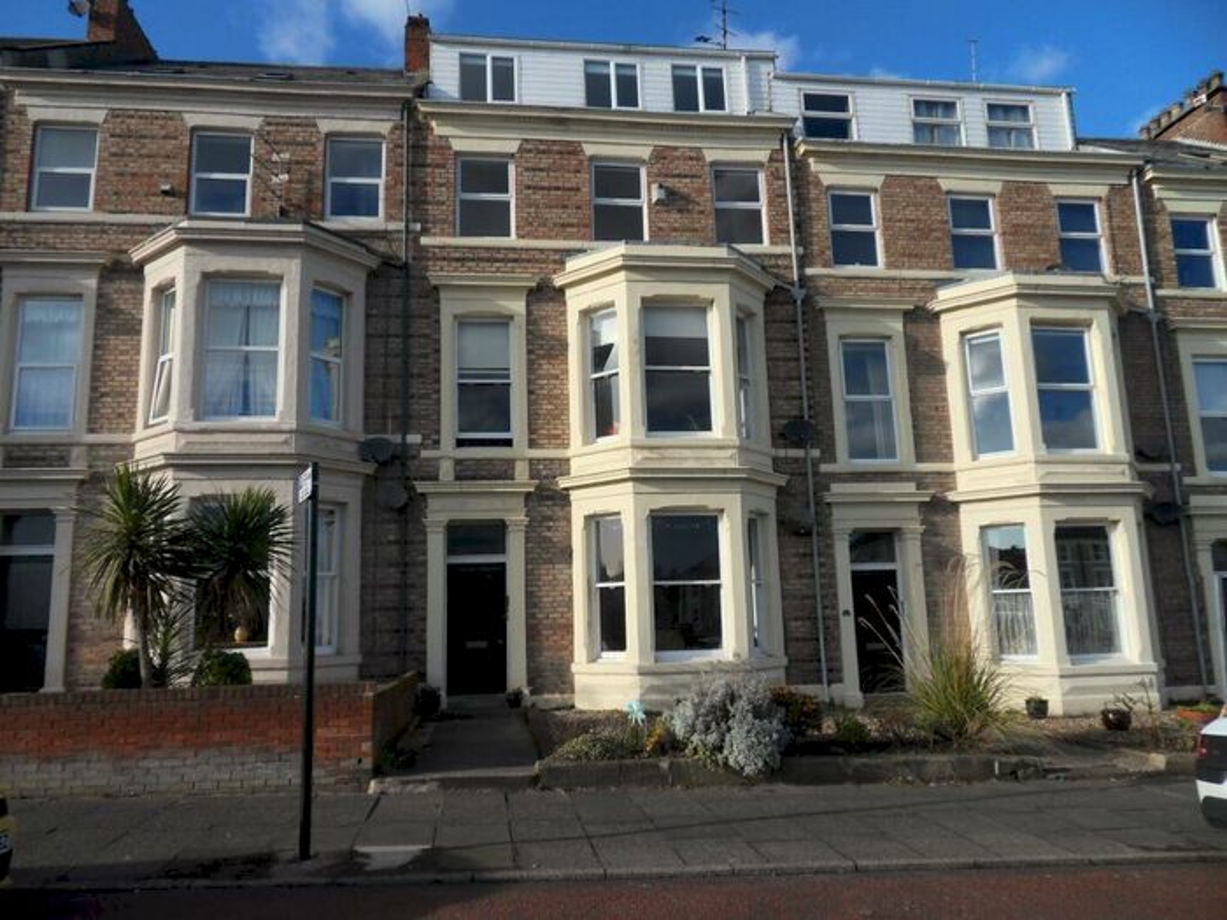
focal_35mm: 24
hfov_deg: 71.6
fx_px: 851
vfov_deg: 56.8
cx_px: 614
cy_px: 460
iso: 80
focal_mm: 4.2
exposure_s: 1/180
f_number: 7.5
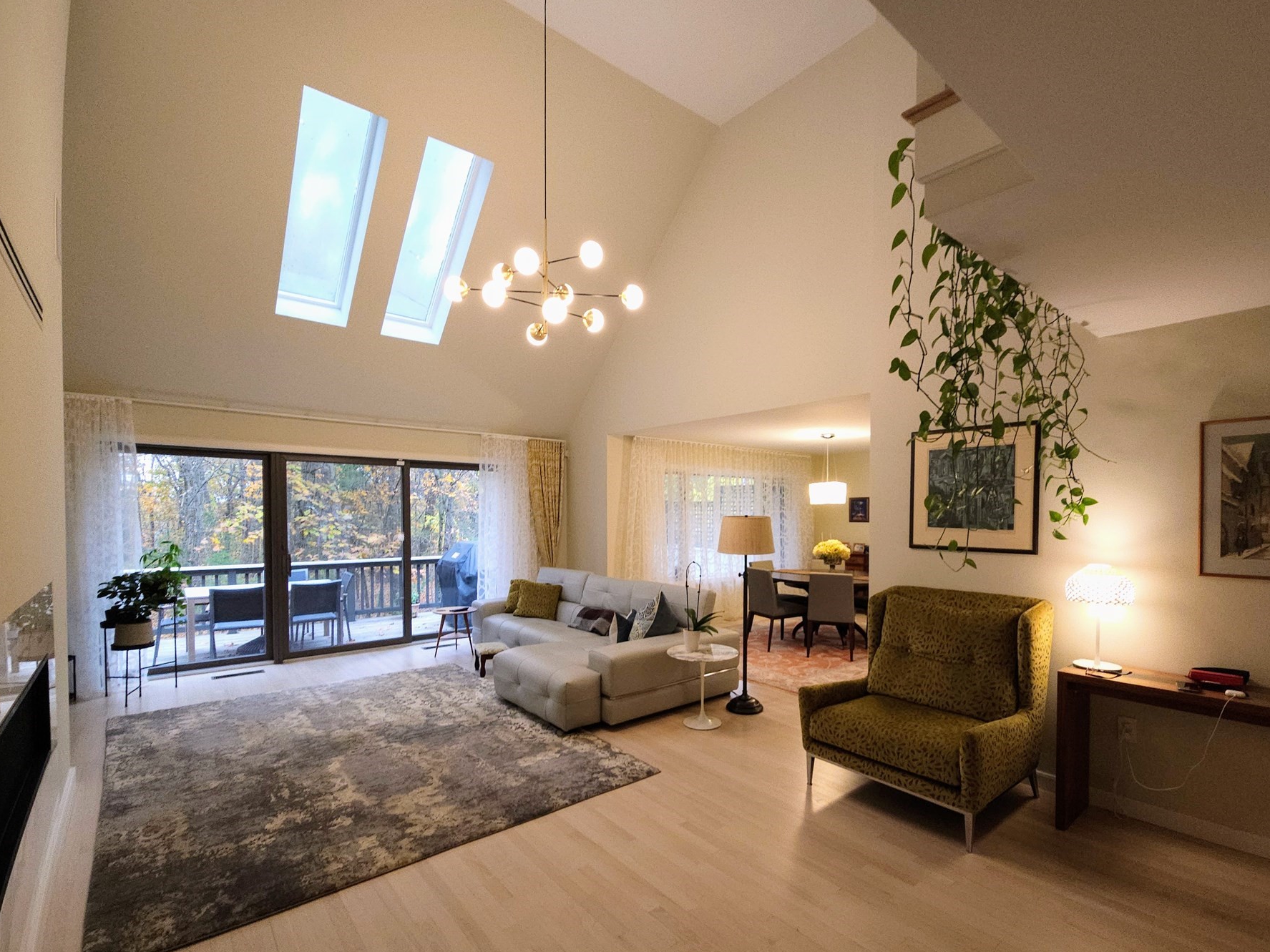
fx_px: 550
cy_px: 532
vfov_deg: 81.4
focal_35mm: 15
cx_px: 656
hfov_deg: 98.1
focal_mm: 2.2
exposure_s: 1/30
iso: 125
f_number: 2.2
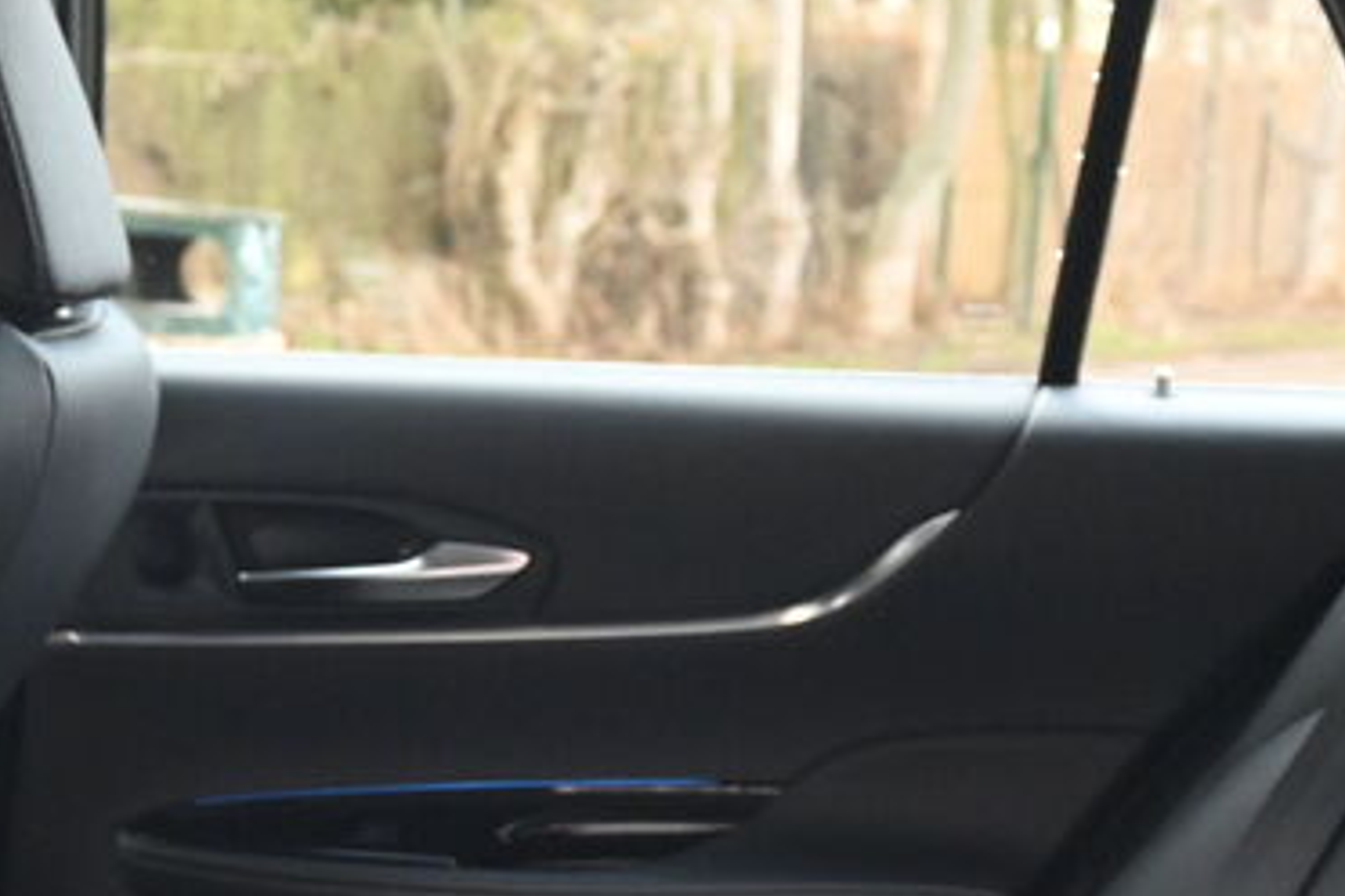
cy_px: 882
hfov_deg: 21.4
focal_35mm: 95
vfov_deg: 14.2
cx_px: 456
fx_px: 3547
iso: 3200
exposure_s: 1/80
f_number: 4.2
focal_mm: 24.5
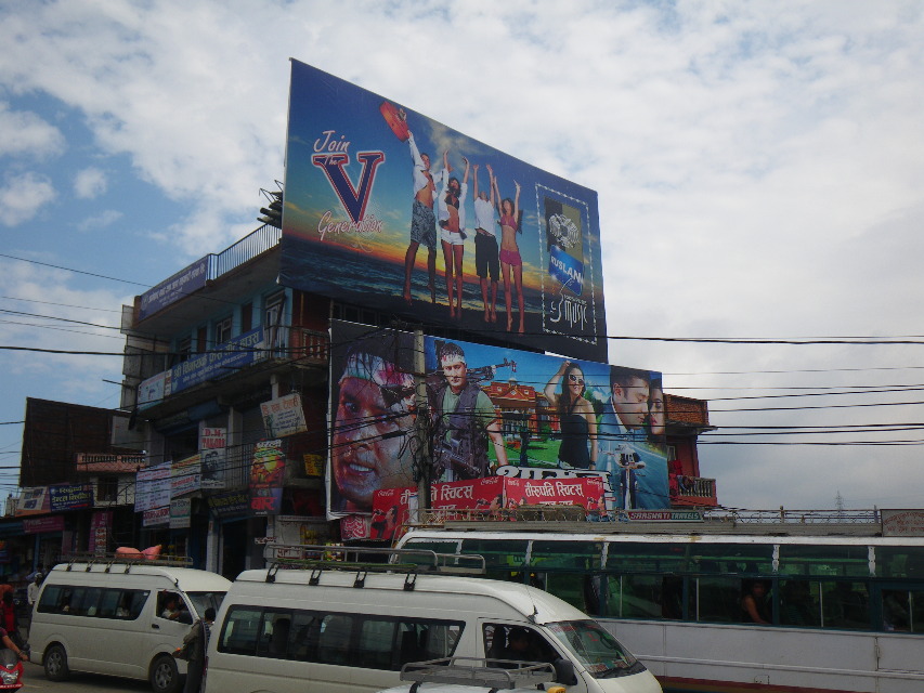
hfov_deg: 54.0
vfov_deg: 41.8
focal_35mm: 34
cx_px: 462
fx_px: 908
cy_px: 346
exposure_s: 1/400
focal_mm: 6.1
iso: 50
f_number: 4.6
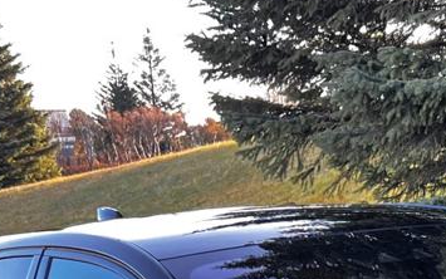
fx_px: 1289
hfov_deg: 18.9
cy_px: 544
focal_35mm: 106
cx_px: 477
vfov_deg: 11.3
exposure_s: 1/112
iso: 40
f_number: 1.5
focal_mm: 5.7
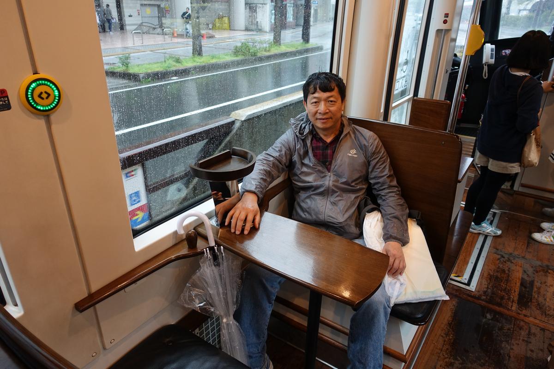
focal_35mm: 24
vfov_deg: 53.1
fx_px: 369
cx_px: 277
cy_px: 184
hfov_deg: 73.7
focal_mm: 8.8
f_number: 2.8
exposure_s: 1/125
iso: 400
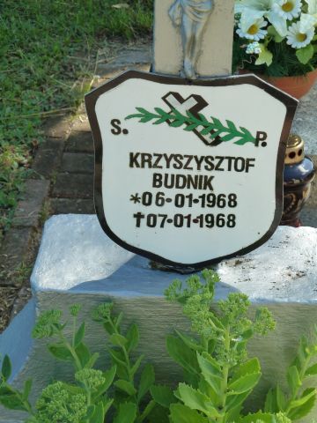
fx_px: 1270
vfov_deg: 18.9
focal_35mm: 104
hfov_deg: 14.2
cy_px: 212
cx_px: 158
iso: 125
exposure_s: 1/125
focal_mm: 17
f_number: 4.3
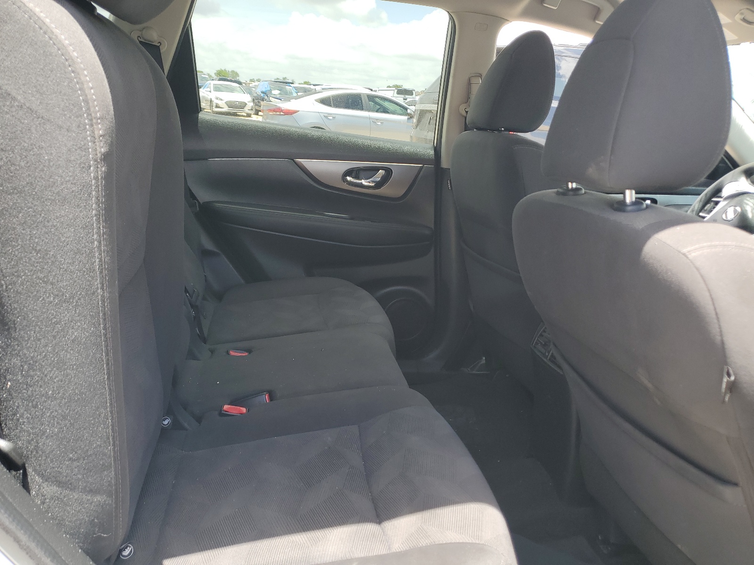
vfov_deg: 53.1
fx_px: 566
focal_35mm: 26
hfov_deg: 67.3
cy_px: 282
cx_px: 377
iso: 50
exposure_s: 1/417
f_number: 1.5
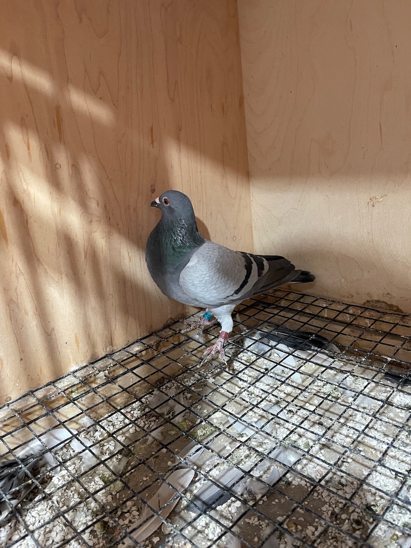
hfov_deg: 54.9
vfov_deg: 69.4
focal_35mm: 25
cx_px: 206
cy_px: 274
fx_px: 396
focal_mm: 5.1
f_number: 1.6
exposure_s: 1/60
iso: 320
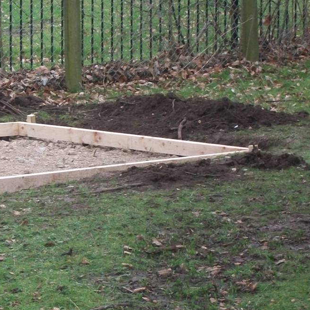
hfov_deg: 8.4
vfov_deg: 8.5
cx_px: -44
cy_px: 147
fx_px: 2087
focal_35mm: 206
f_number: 5.2
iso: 160
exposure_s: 1/50
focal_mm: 17.1
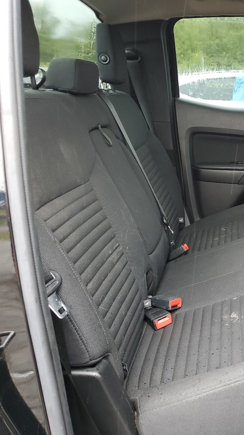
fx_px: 437
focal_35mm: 38
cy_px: 217
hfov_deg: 27.9
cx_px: 282
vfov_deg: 52.8
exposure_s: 1/60.2
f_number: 1.5
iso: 61
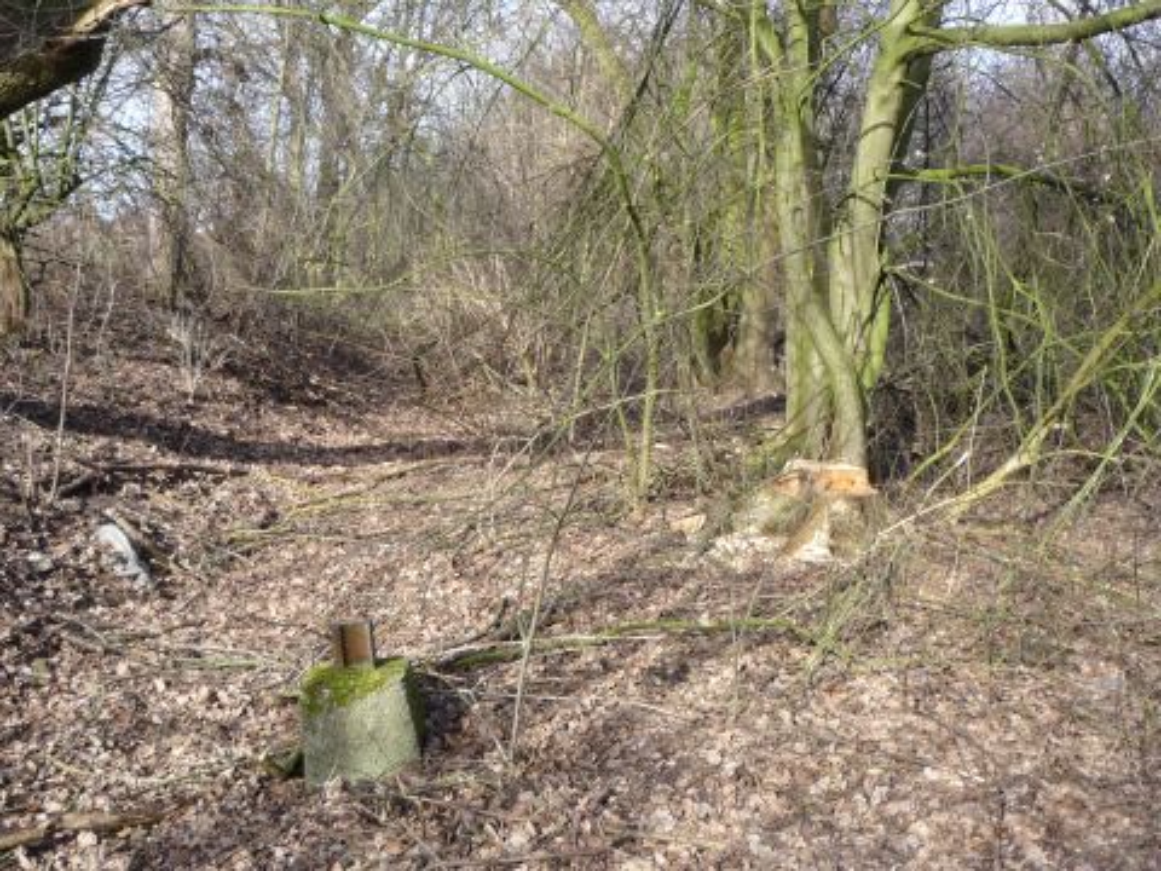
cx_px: 580
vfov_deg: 36.8
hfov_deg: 47.9
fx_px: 1308
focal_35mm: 39
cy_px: 436
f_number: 4
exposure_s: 1/160
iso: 100
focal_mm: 5.2
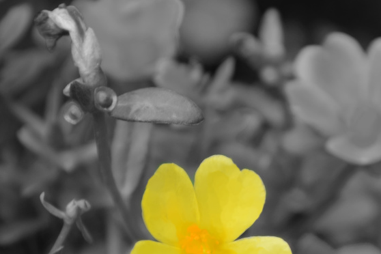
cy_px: 224
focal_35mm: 242
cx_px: 255
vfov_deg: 5.7
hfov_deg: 8.5
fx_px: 2562
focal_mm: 75
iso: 400
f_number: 6.3
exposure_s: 1/125
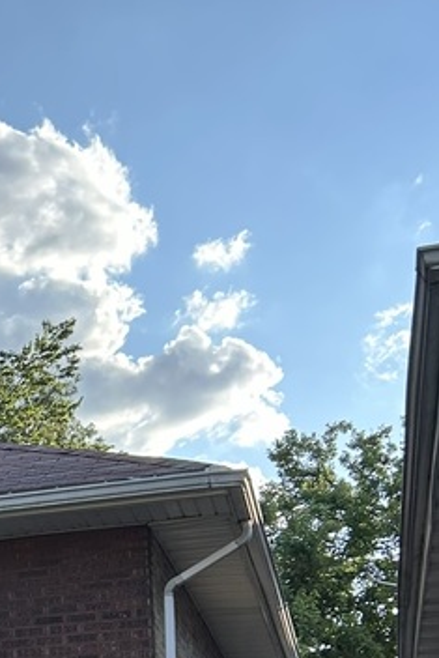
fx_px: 1517
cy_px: 692
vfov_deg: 23.2
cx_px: -247
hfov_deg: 15.1
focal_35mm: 83
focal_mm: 5.7
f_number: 1.5
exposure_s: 1/1669
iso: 50
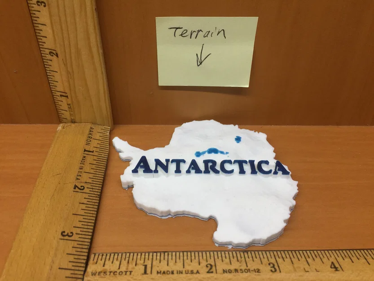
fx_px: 313
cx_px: 187
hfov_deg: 61.7
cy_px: 140
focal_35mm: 29
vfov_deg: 48.2
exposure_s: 1/30
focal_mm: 4.15
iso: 32
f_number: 2.2
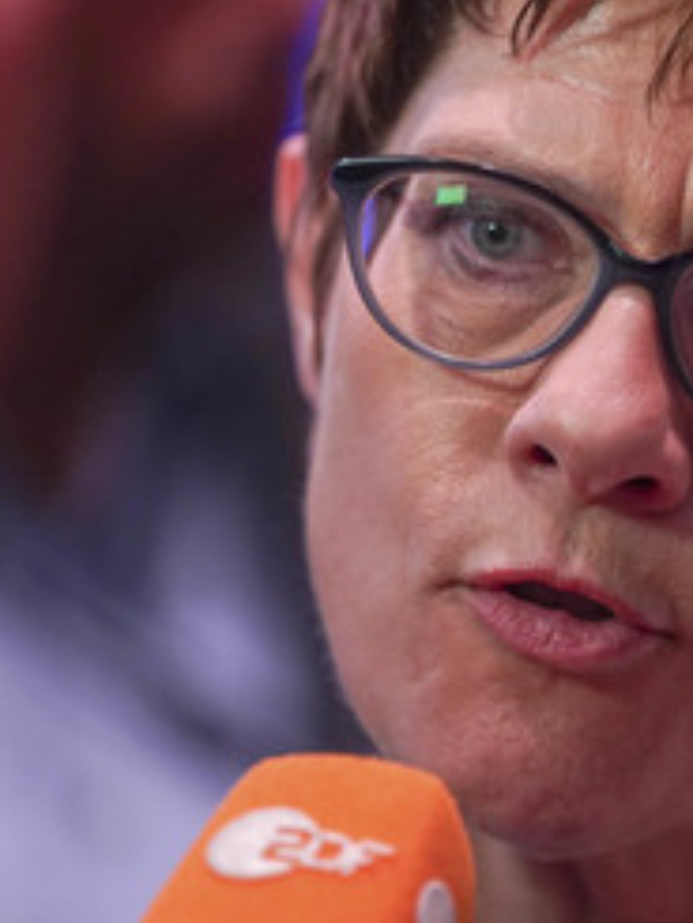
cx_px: 708
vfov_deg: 6.2
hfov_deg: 4.7
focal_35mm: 319
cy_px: 433
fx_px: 8508
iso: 2500
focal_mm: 181
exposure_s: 1/320
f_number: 2.8
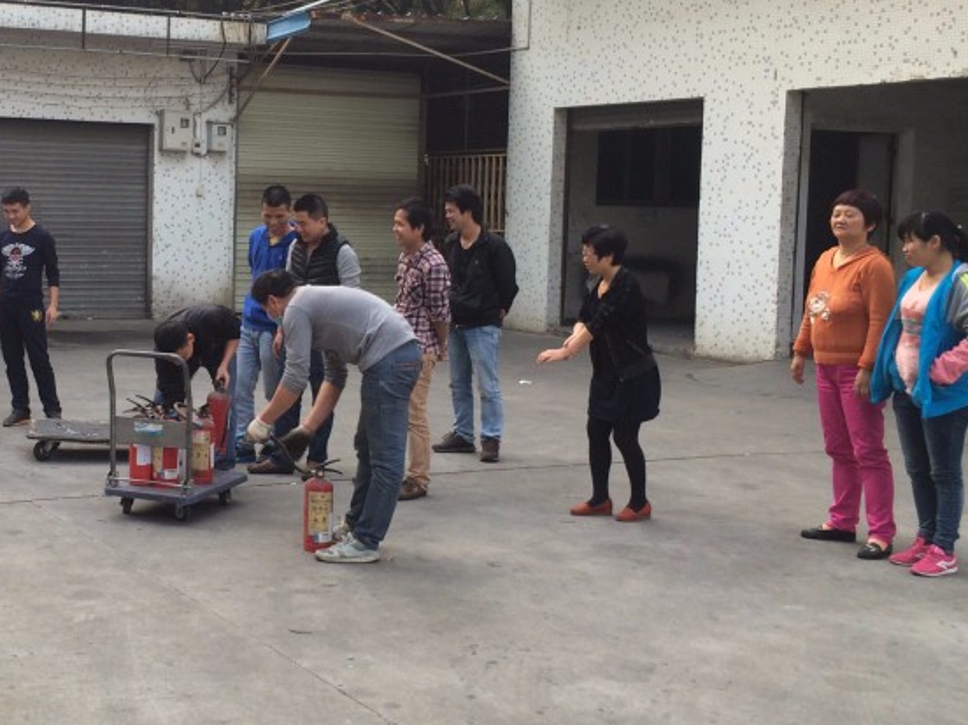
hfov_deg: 36.4
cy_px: 298
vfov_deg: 28.5
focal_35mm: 51
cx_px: 214
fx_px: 1425
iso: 40
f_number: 2.2
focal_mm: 4.15
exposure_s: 1/100
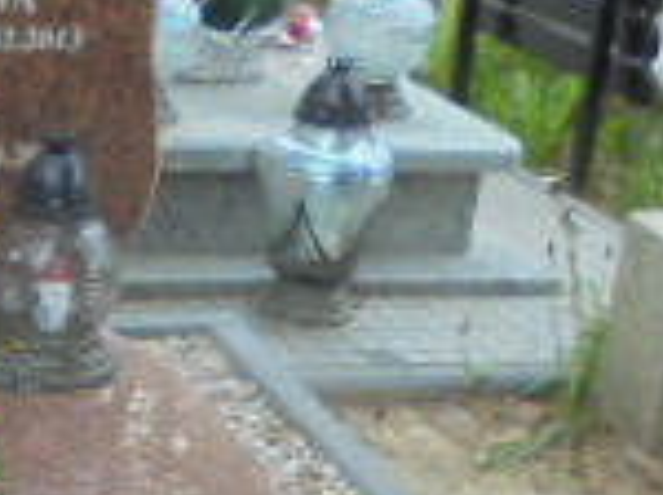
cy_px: 619
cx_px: -208
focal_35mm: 111
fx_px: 2123
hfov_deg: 16.7
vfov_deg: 12.9
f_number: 3.5
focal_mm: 4.6
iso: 100
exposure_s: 1/80
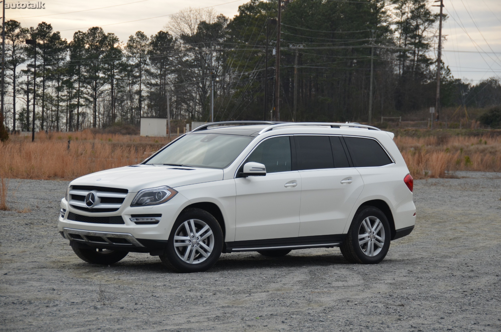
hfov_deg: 16.7
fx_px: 1708
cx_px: 250
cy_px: 166
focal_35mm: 123
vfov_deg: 11.1
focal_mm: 82
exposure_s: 1/1000
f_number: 5
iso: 400
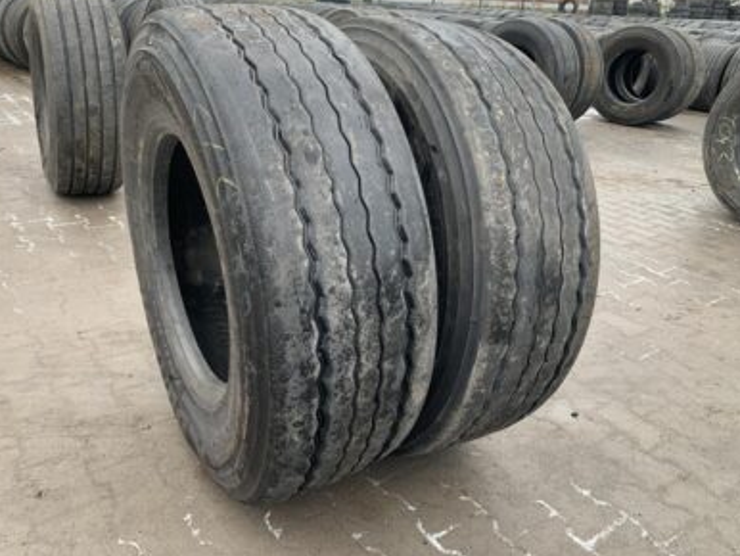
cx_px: 364
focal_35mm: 29
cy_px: 258
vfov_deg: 48.2
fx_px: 620
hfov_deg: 61.6
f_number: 1.8
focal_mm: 4.25
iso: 80
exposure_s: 1/121
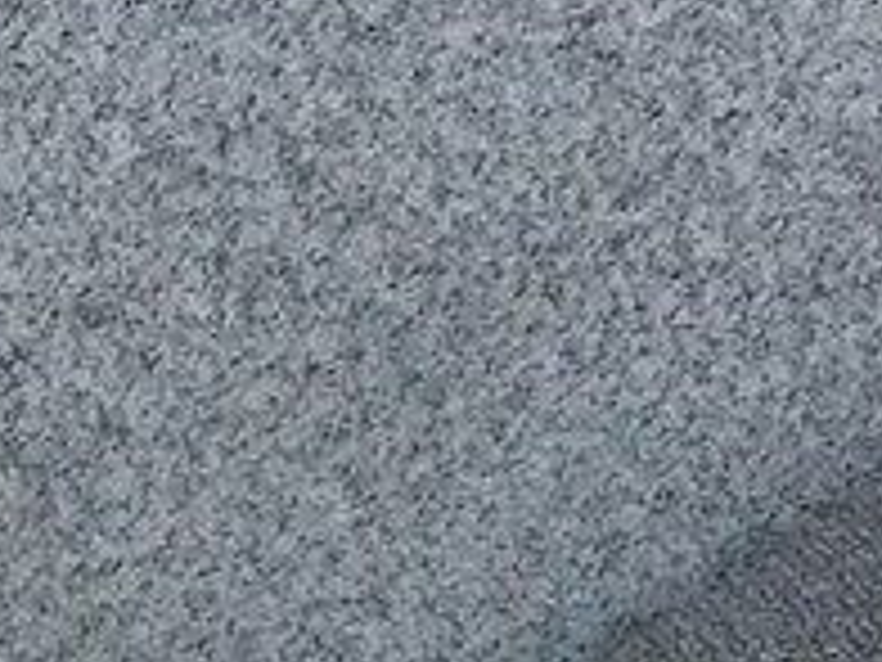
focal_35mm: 142
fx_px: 3618
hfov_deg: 13.3
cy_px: 1250
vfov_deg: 9.8
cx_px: -351
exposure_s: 1/251
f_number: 2.4
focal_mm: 3.3
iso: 25
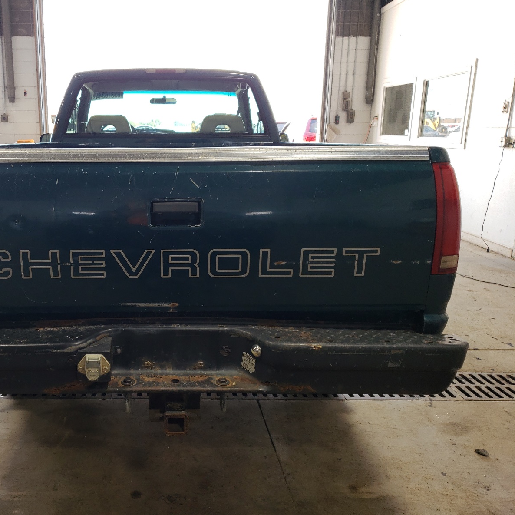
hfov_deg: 51.5
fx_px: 522
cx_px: 170
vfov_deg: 52.5
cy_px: 258
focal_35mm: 31
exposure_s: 1/125
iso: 50
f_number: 1.5
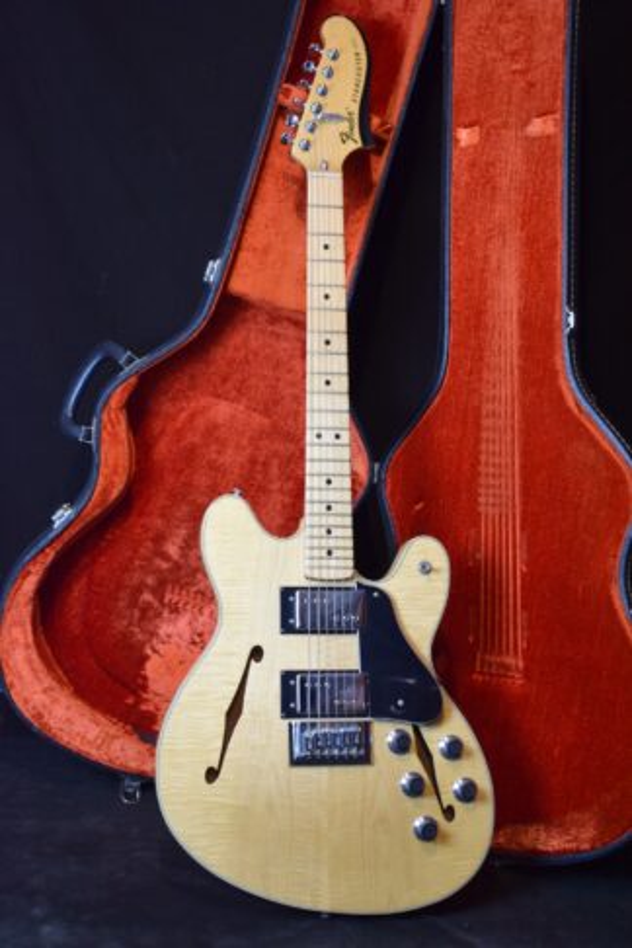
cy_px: 474
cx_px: 316
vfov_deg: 35.1
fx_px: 1501
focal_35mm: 57
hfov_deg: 23.8
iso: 1400
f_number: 4.8
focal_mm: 38
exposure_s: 1/30
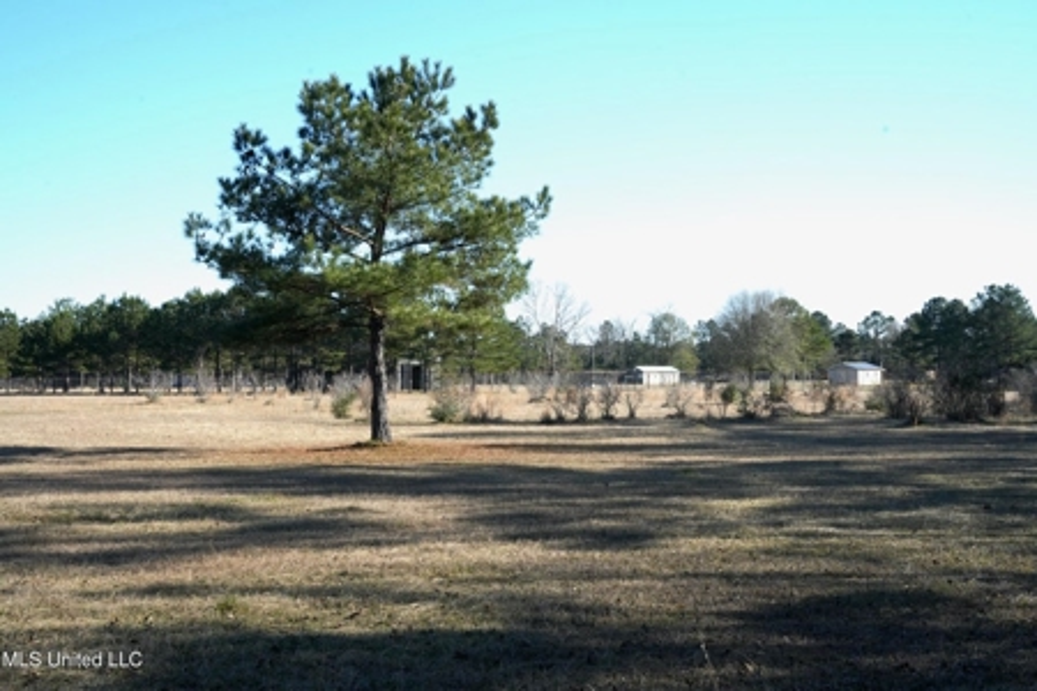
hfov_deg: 43.6
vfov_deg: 29.9
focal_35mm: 45
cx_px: 518
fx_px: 1296
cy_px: 346
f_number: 14
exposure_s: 1/160
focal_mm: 45
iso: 320
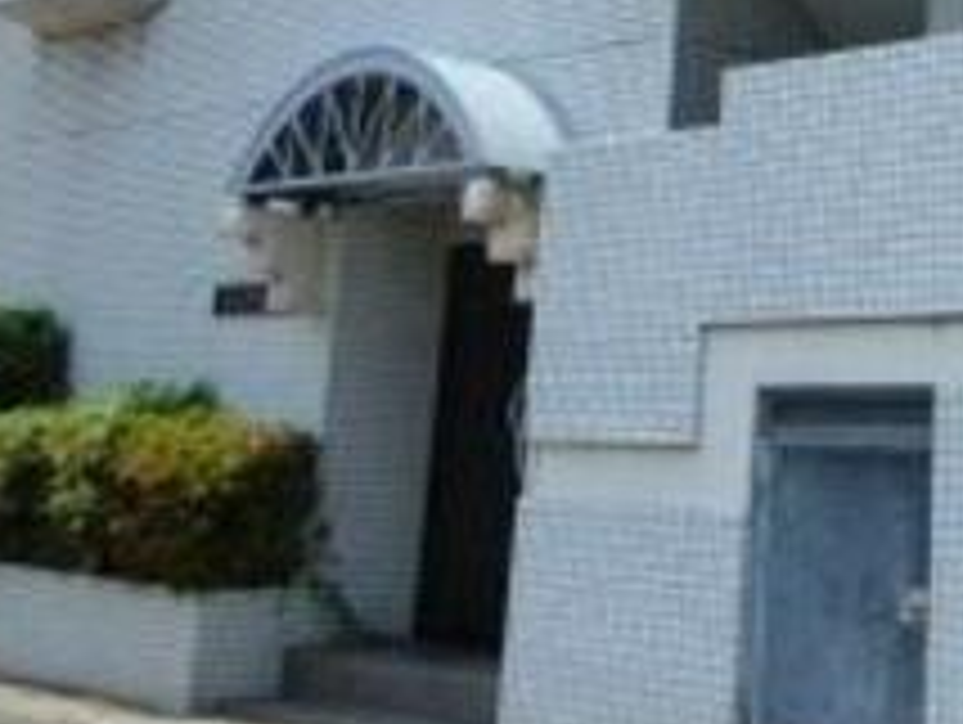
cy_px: -261
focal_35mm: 70
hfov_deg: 26.4
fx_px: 1950
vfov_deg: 19.2
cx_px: 950
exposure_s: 1/400
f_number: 4
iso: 125
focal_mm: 4.5
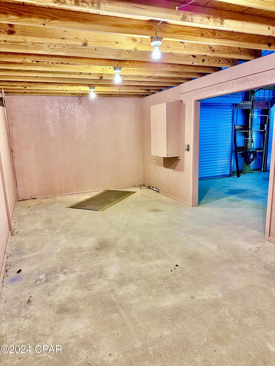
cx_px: 138
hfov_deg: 56.8
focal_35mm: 24
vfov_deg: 71.6
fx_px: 254
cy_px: 183
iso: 400
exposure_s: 1/60
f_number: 1.78
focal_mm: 6.86
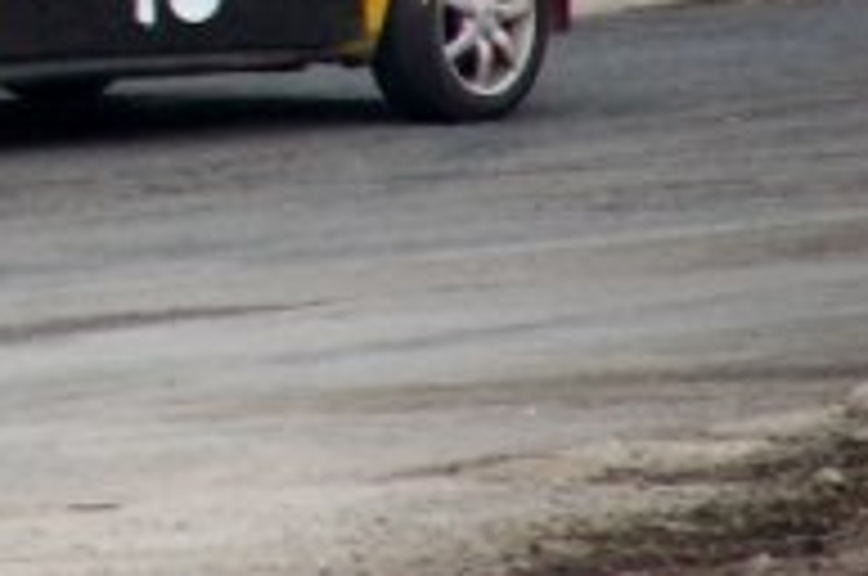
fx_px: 18599
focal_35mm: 773
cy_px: -369
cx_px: -544
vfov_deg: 1.8
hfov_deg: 2.7
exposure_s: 1/500
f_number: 6
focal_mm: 155
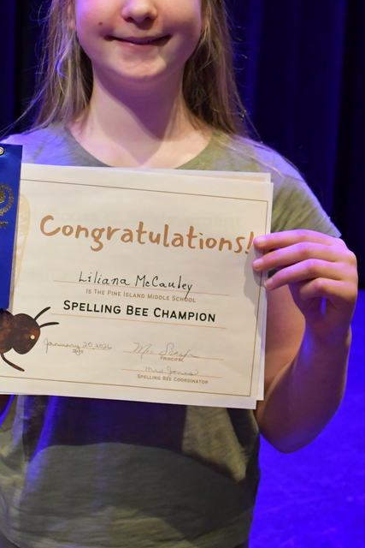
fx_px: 973
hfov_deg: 21.2
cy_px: 218
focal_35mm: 64
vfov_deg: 31.3
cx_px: 148
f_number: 3.5
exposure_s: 1/80
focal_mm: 20
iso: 3200
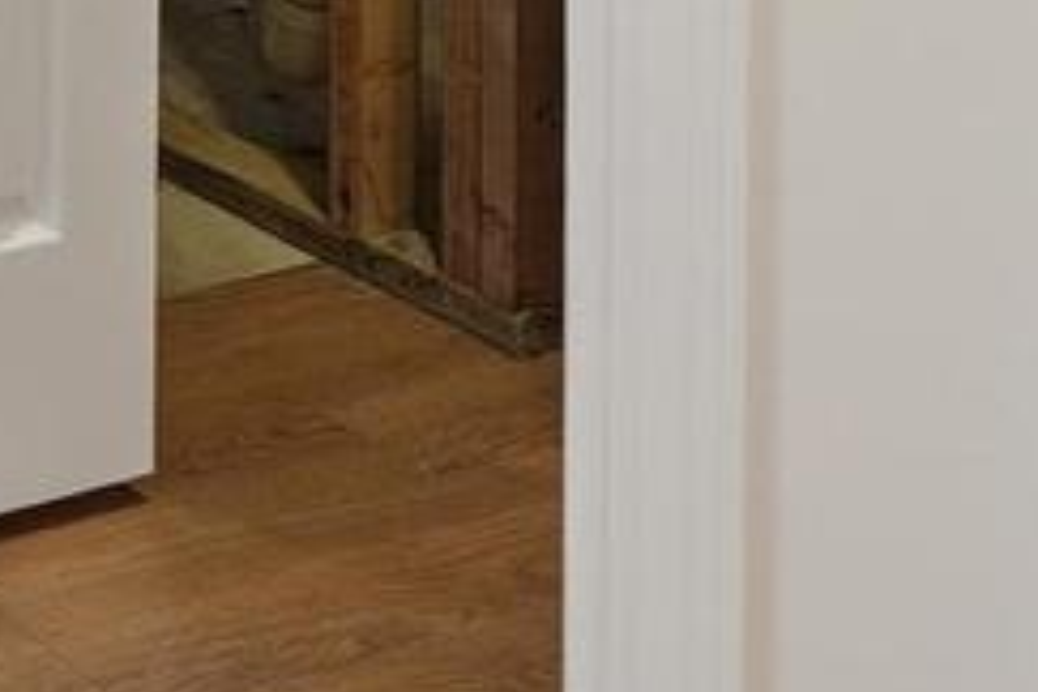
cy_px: -897
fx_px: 2393
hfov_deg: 16.9
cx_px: -1123
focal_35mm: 83
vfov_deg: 13.0
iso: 400
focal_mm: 14
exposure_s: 1/80
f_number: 11
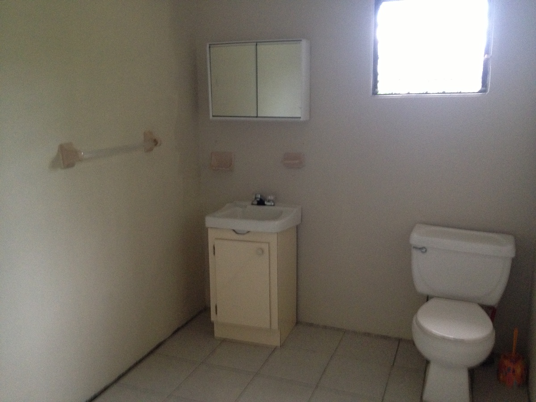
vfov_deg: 40.7
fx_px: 542
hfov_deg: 52.6
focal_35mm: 35
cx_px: 268
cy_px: 201
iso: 320
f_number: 2.4
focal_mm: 4.28
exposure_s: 1/20
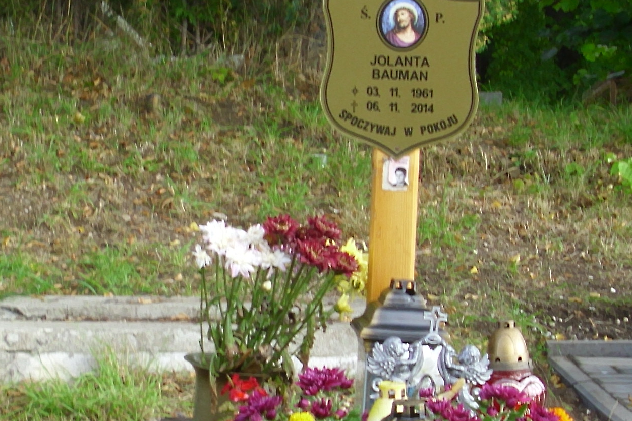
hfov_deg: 19.0
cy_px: 322
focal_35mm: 106
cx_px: 531
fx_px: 1861
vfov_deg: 12.9
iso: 50
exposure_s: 1/90
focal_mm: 6.2
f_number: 3
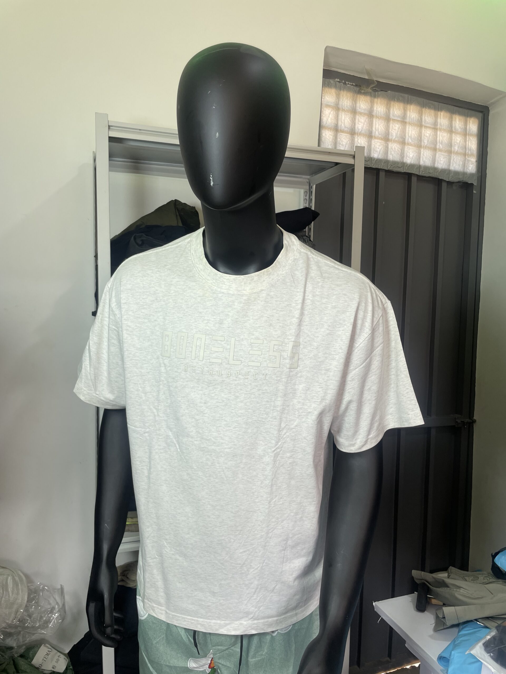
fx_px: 507
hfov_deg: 53.1
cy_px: 337
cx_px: 253
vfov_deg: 67.3
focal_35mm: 26
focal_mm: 4.2
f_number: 1.6
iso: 32
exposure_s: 1/100
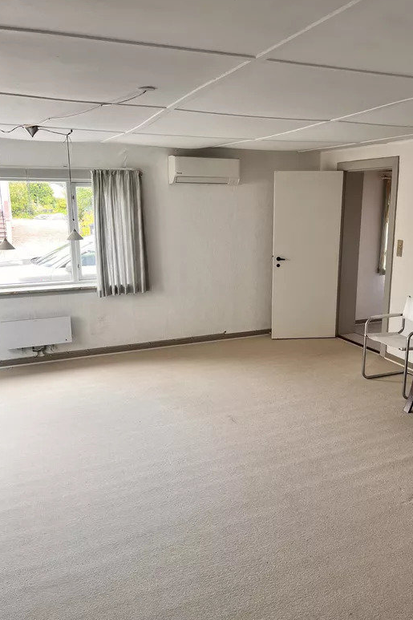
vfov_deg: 65.5
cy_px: 309
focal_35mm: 28
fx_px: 482
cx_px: 235
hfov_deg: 46.3
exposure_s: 1/121
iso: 64
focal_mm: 5.7
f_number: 1.5
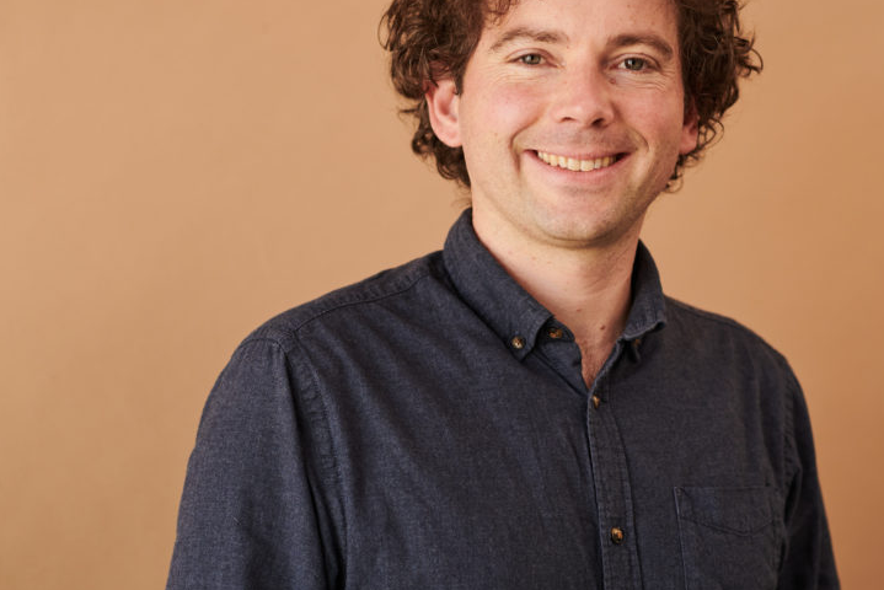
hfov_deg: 16.9
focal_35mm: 121
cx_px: 577
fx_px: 2972
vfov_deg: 11.3
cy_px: 228
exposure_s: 1/200
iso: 320
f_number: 2.8
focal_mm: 85
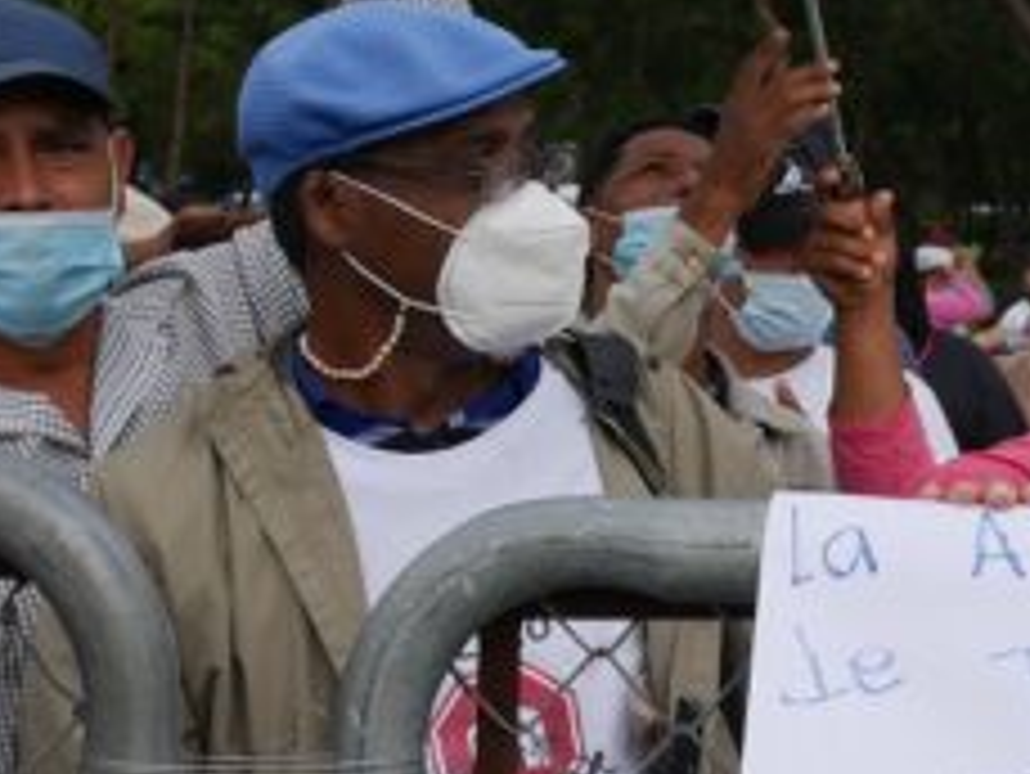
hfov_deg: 14.5
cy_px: 358
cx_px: 1043
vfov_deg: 11.1
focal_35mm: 134
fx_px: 3989
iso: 200
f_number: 4.5
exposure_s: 1/2000
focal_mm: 20
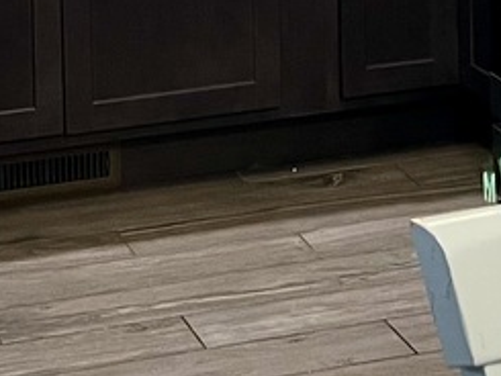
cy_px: -378
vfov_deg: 9.1
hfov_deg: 12.9
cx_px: 339
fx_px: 2215
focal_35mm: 153
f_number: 1.5
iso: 200
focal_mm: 5.7
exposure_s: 1/60
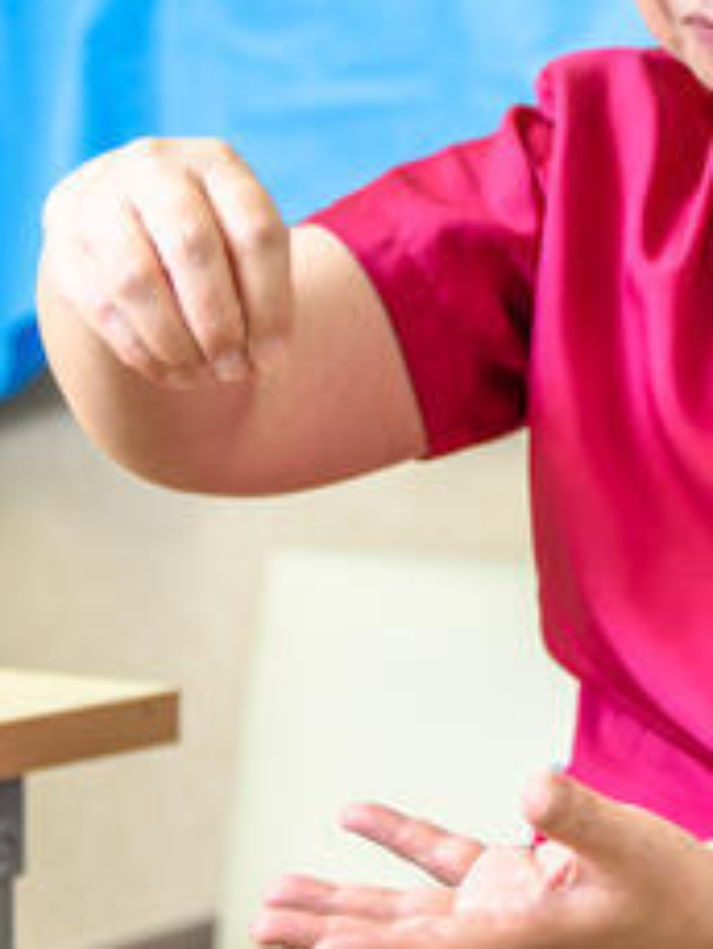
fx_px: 4308
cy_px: 365
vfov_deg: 12.6
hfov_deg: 9.4
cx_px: 796
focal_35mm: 157
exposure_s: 1/160
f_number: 1.7
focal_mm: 30
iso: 200
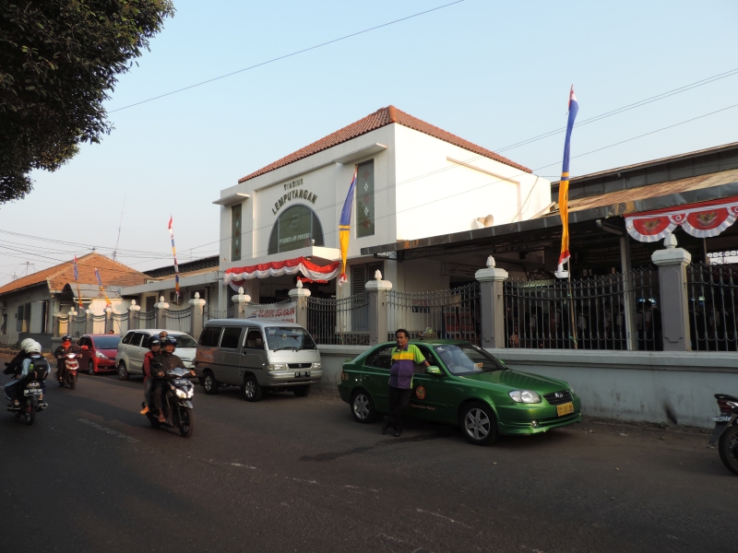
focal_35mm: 24
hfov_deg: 71.6
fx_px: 512
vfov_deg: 56.8
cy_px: 276
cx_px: 369
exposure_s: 1/250
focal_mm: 4.3
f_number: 3
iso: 80
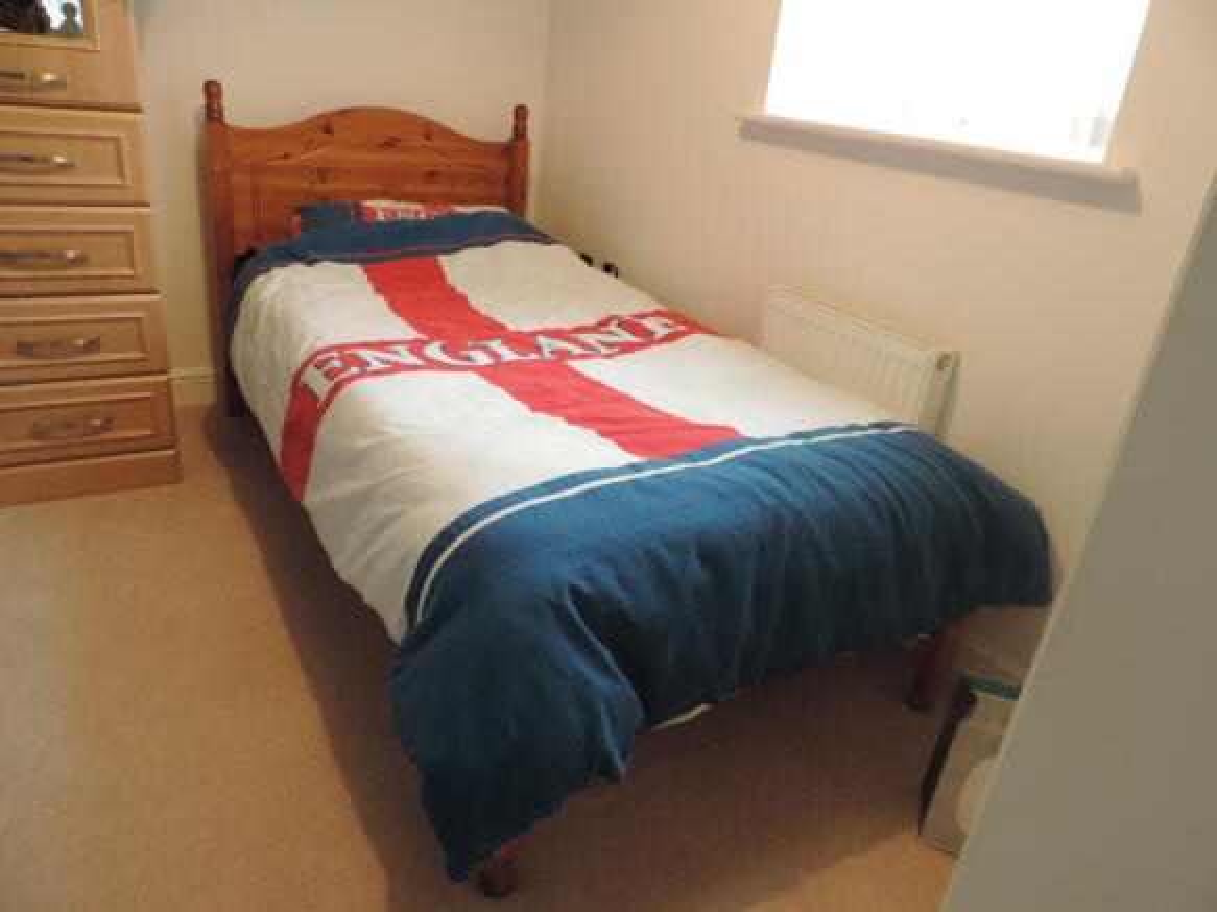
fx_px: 844
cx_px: 608
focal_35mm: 24
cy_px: 456
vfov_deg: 56.8
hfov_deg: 71.6
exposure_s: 1/30
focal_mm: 4.3
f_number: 3
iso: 320
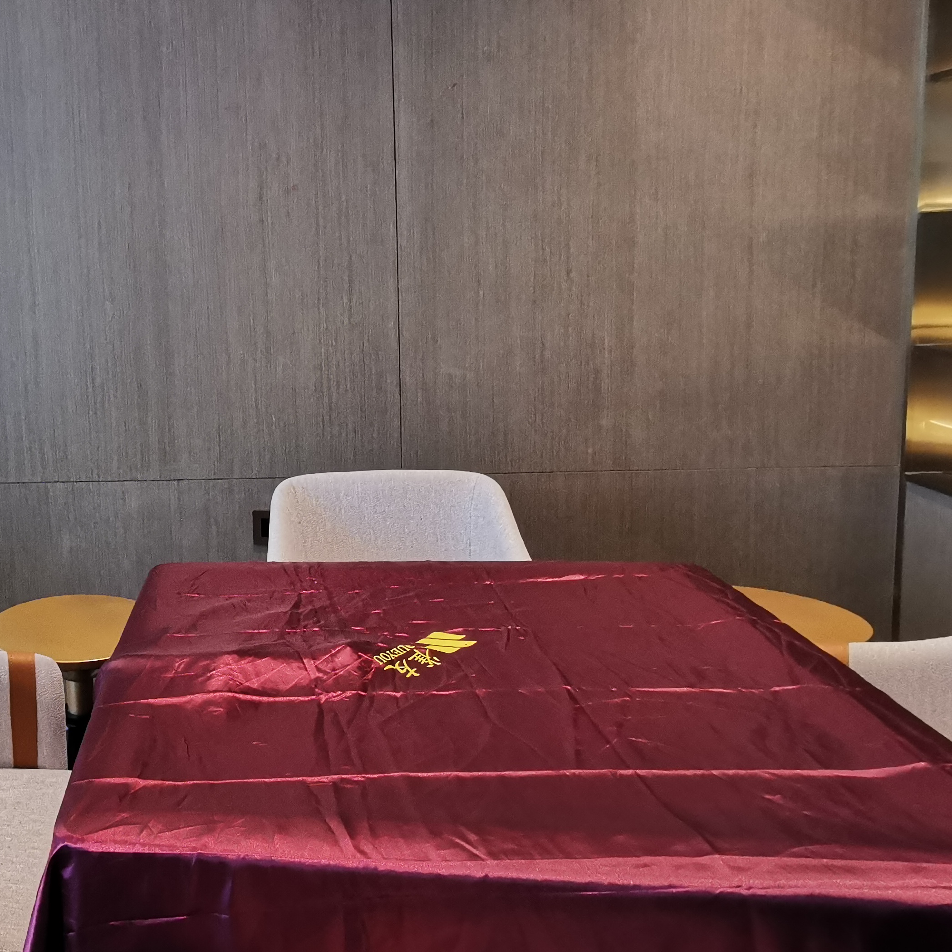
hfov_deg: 44.1
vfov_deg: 49.5
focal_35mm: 33
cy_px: 391
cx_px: 52
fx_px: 1027
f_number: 2.2
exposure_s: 1/50
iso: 320
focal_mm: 2.26
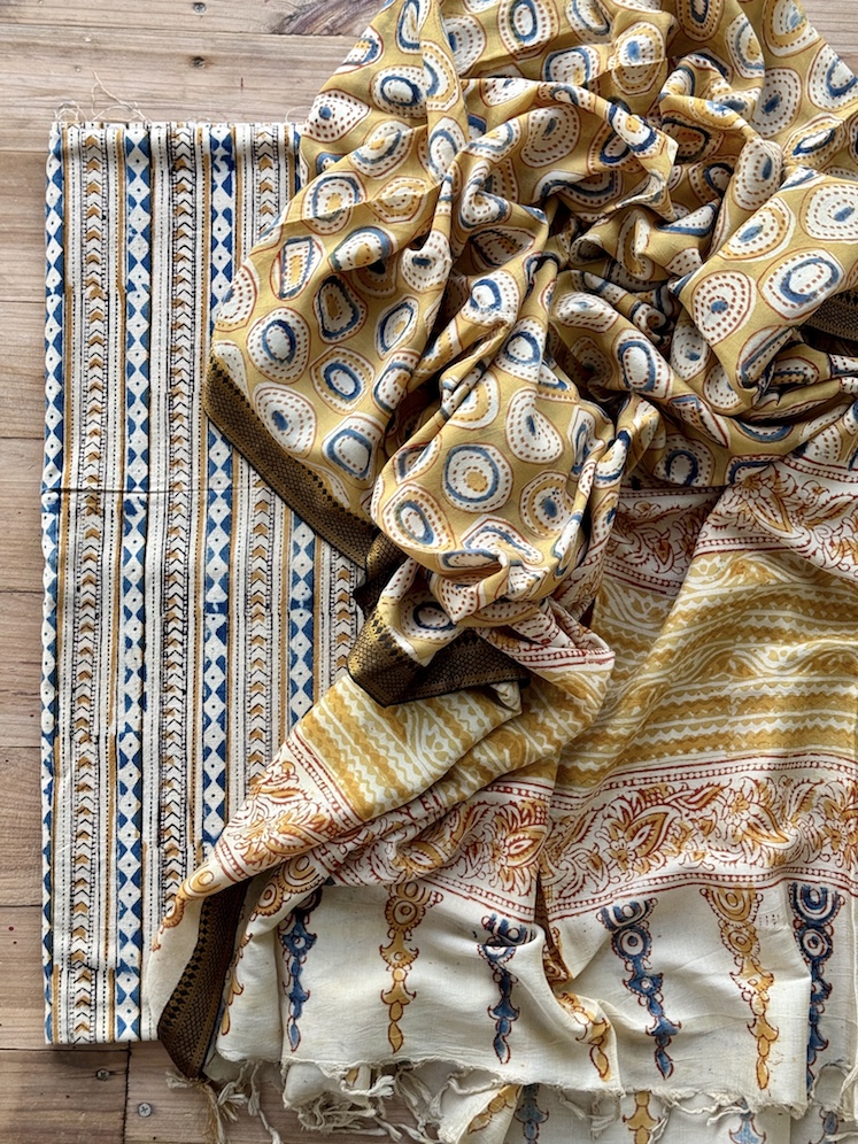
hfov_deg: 30.3
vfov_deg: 39.7
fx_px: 1586
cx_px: 429
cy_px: 572
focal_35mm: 48
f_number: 1.78
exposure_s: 1/433
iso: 64
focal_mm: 6.76
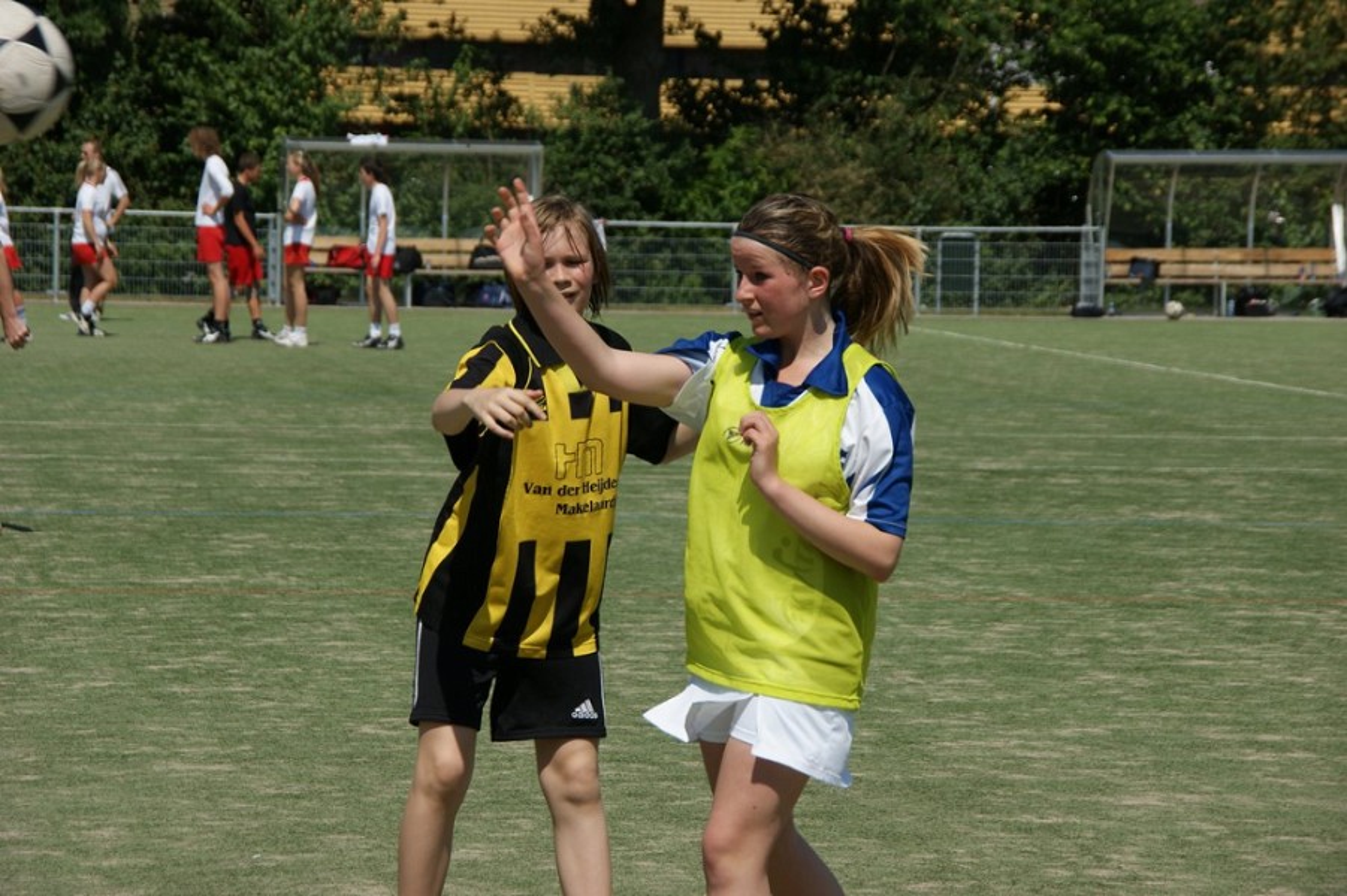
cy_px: 448
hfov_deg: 13.7
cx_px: 674
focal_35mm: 150
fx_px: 5610
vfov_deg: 9.1
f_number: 8
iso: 100
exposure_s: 1/500
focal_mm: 100
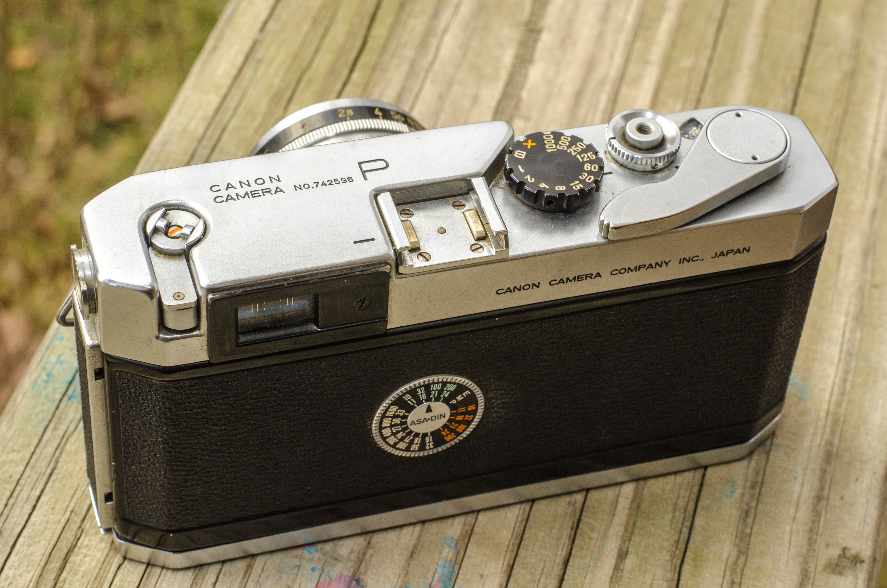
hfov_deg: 27.0
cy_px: 294
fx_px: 1844
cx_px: 444
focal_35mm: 75
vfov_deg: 18.1
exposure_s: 1/125
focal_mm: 50
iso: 320
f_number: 11
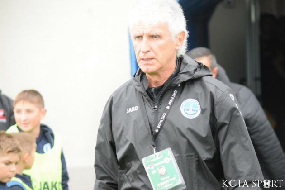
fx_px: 1377
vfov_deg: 7.9
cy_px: 95
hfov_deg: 11.8
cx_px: 142
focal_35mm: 174
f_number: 4.8
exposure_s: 1/800
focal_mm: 116
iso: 3200
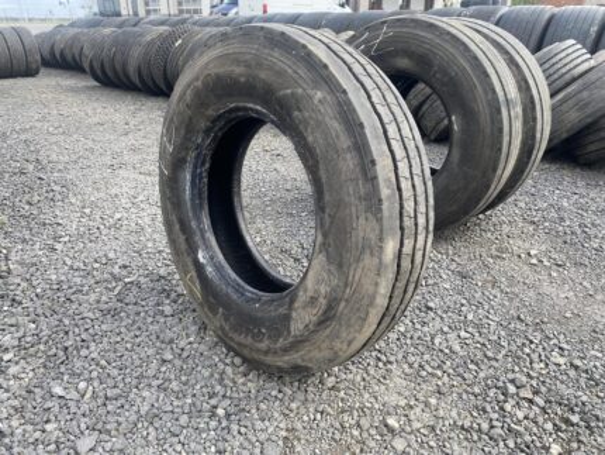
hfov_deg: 67.3
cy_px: 228
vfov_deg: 53.1
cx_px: 302
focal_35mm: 26
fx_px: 455
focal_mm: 4.25
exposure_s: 1/368
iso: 32
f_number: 1.8
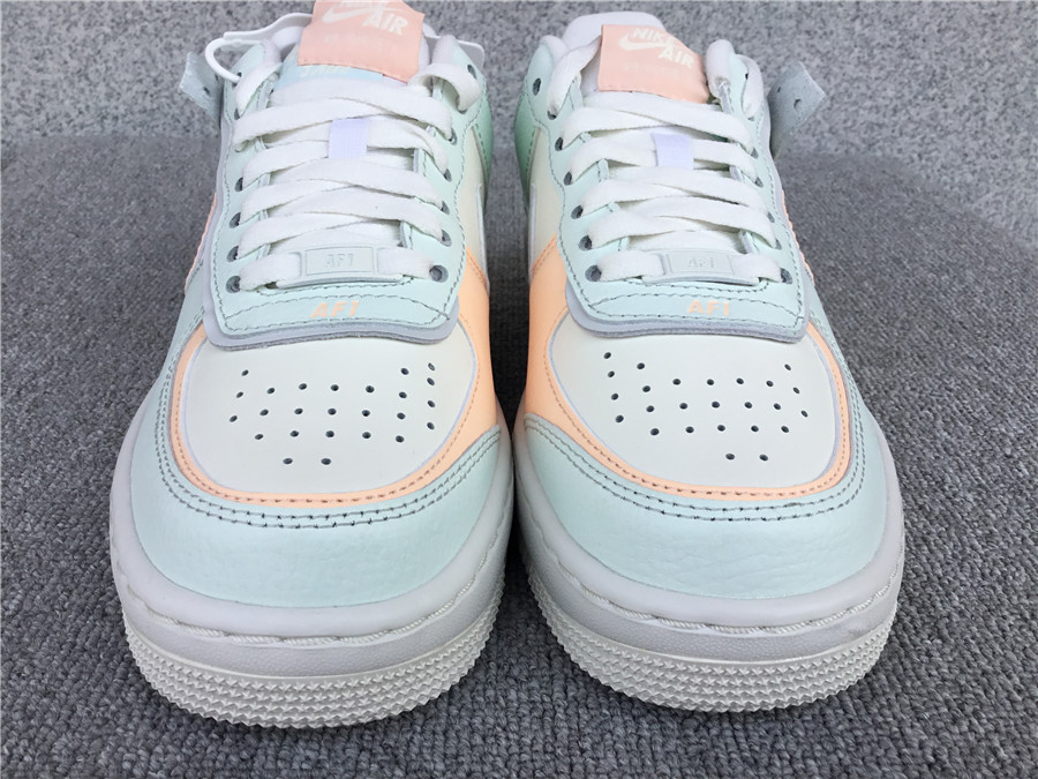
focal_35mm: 31
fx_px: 930
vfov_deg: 45.4
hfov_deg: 58.4
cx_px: 519
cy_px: 390
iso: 25
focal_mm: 3.3
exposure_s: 1/673
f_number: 2.4
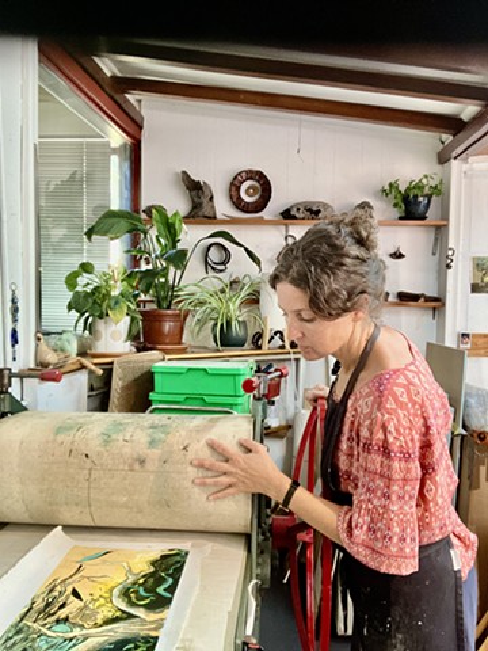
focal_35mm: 32
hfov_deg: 44.2
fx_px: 601
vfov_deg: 56.8
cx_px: 244
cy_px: 326
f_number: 2.2
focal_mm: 2.9
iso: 250
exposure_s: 1/50
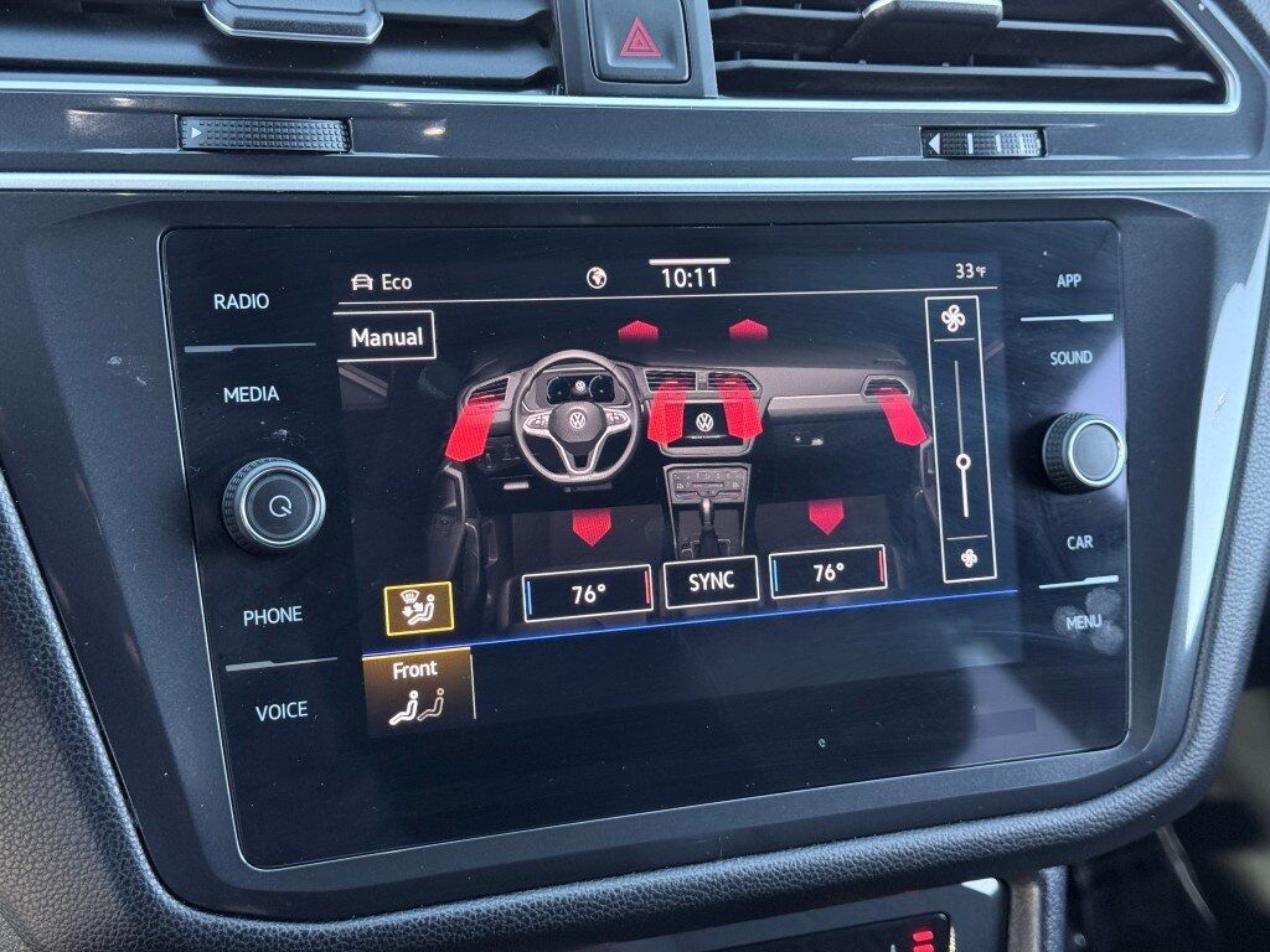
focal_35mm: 48
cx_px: 635
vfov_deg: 30.3
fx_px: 1761
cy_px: 476
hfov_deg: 39.7
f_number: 1.78
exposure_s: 1/109
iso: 125
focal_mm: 6.76
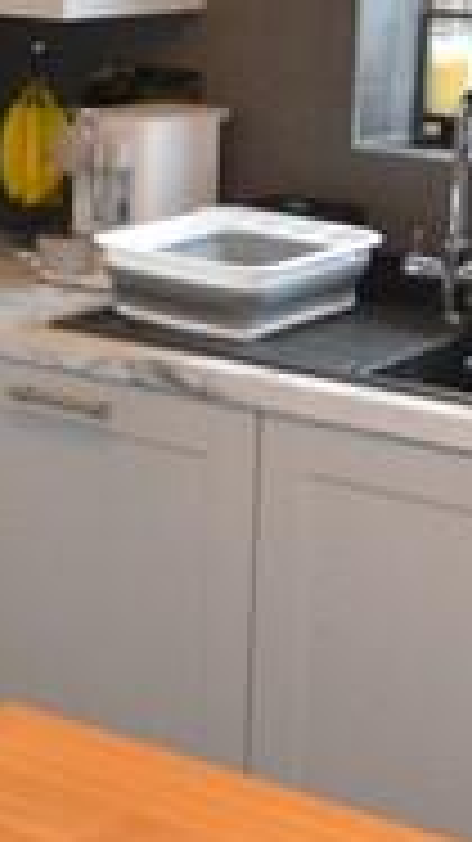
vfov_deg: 24.6
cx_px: 351
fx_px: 1916
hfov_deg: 14.0
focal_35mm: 86
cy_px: 277
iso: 900
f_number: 3.5
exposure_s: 1/60
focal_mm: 10
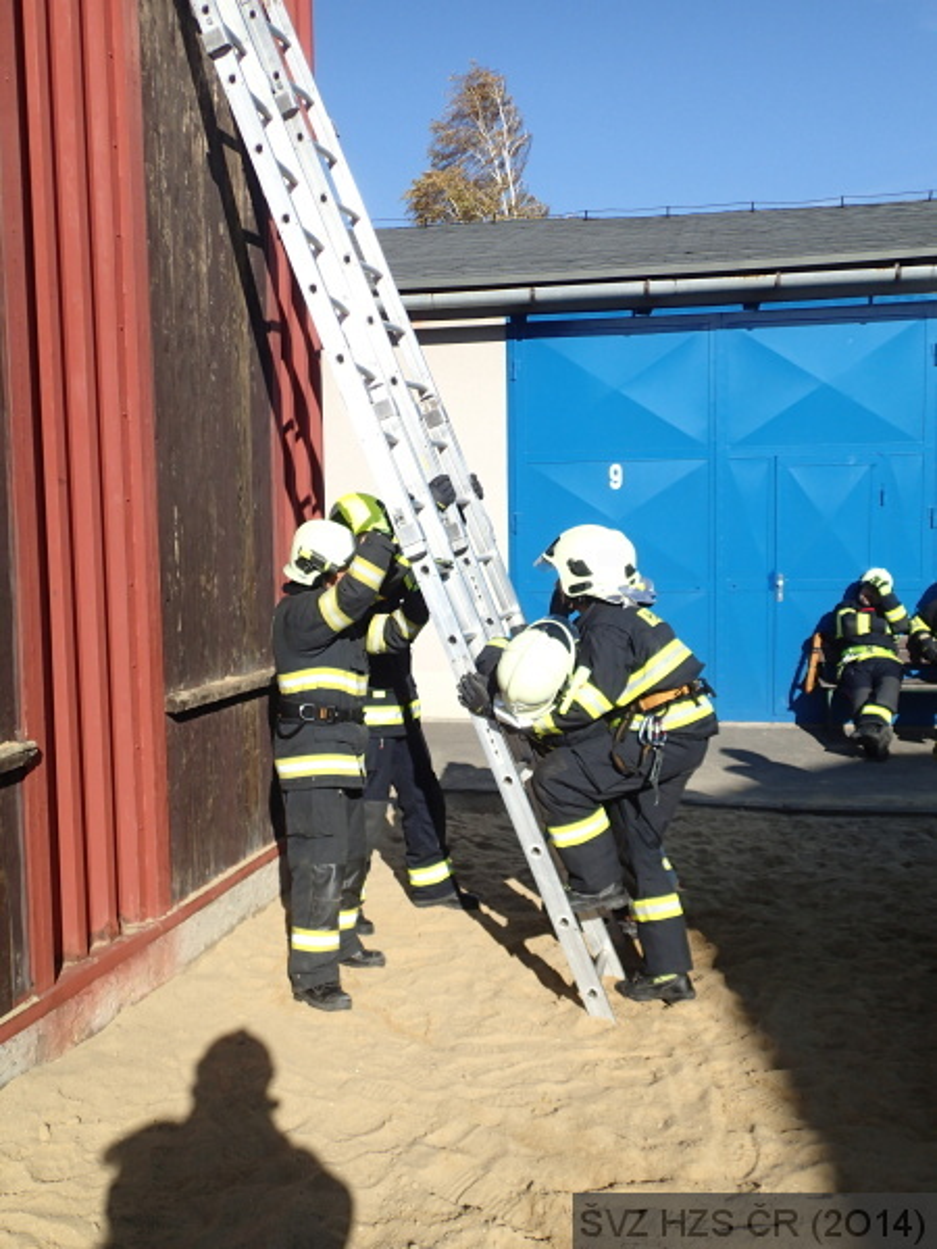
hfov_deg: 44.2
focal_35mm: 32
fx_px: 1155
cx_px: 468
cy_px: 624
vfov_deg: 56.8
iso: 100
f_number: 2.4
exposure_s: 1/2000
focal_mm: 5.87
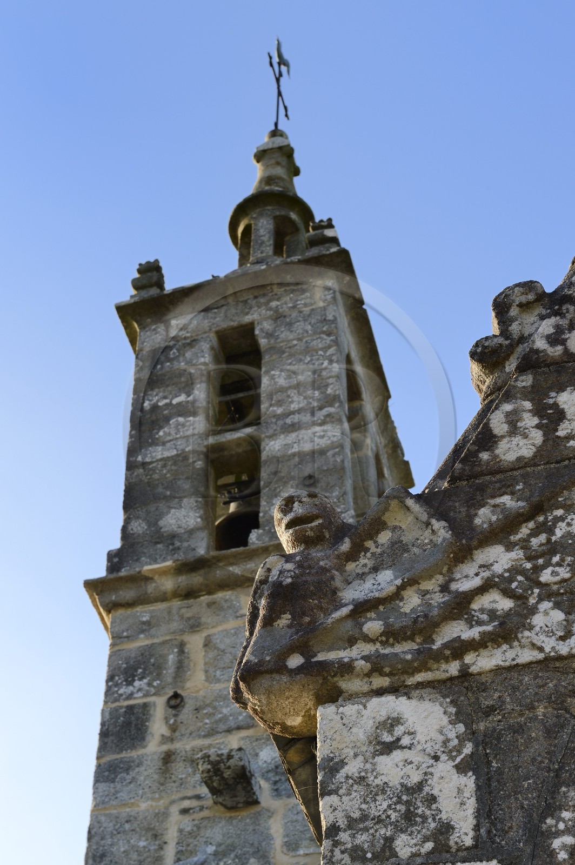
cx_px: 288
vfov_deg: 28.9
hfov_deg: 19.4
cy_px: 432
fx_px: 1680
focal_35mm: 70
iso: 200
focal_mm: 70
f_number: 10
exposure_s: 1/160
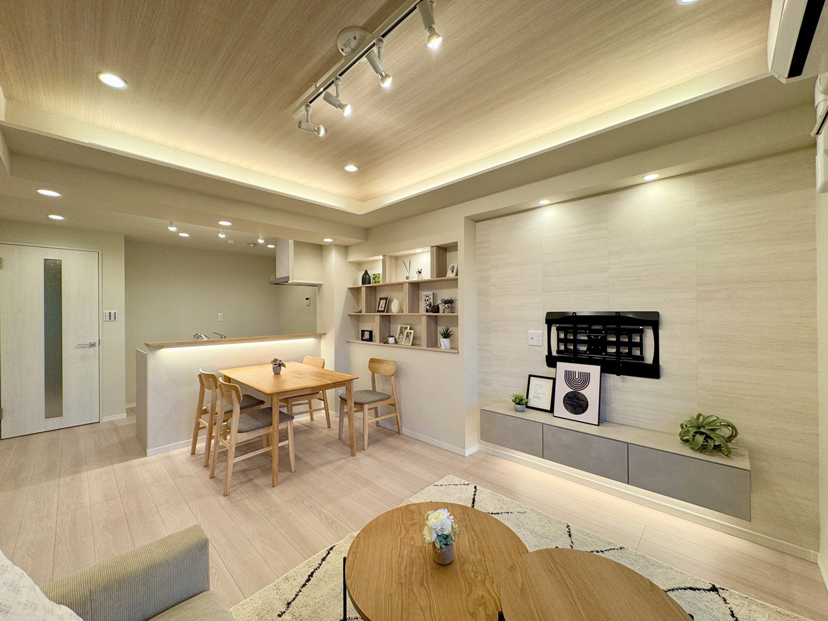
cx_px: 414
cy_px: 310
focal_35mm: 14
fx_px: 335
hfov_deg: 102.1
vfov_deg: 85.7
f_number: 2.2
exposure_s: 1/100
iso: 80
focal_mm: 2.22
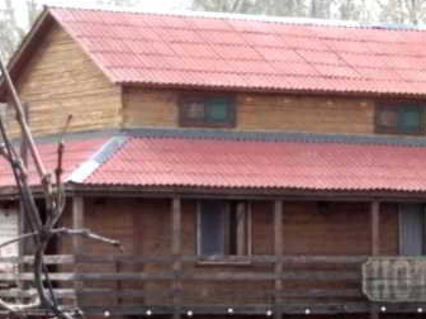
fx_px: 2400
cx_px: 366
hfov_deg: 10.1
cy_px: 330
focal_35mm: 195
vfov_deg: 7.6
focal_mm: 11.6
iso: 200
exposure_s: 1/320
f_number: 4.8
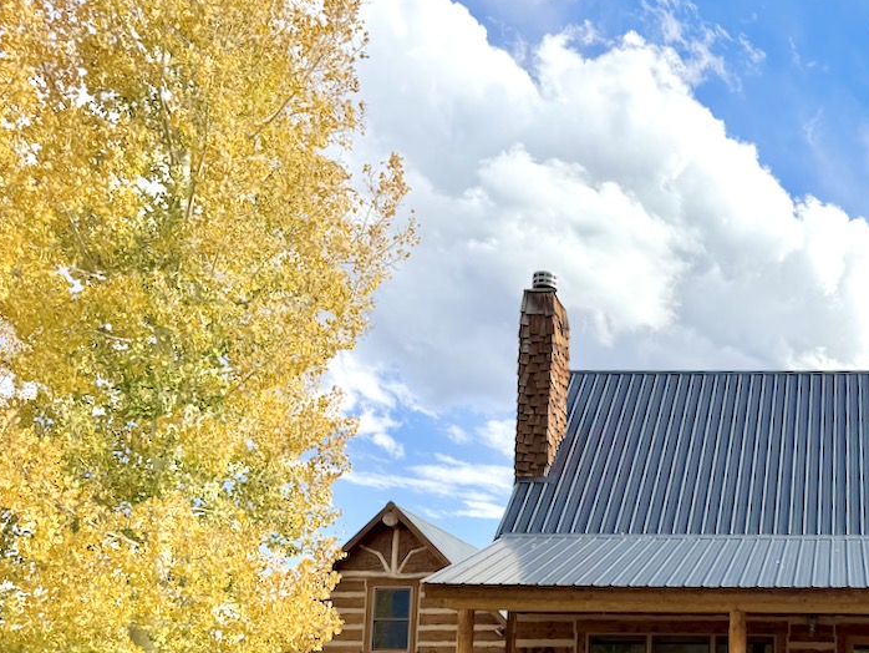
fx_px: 1105
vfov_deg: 31.3
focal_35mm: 44
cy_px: 593
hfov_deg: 39.7
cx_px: 786
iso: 80
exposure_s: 1/3953
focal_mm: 6.76
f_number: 1.78
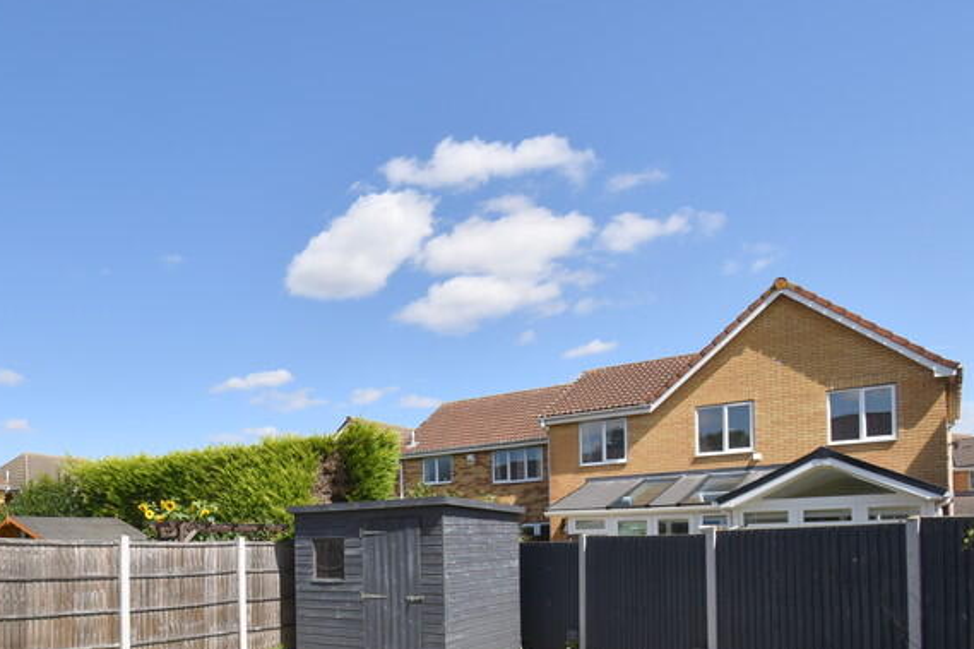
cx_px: 250
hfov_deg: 63.7
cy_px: 547
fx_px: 730
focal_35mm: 27
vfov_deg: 44.8
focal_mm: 10
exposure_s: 1/320
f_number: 9
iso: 100
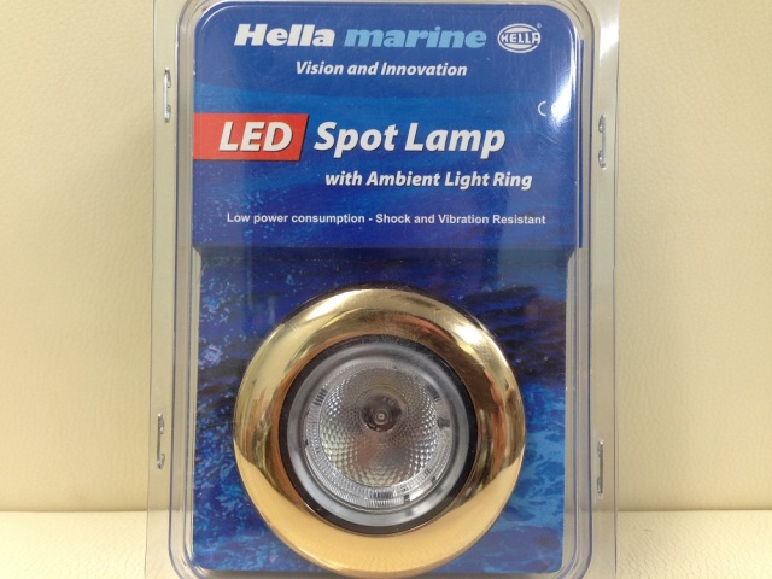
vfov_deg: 42.9
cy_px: 290
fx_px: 736
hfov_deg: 55.4
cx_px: 386
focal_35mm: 33
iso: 64
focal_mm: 4.12
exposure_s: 1/20
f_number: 2.4
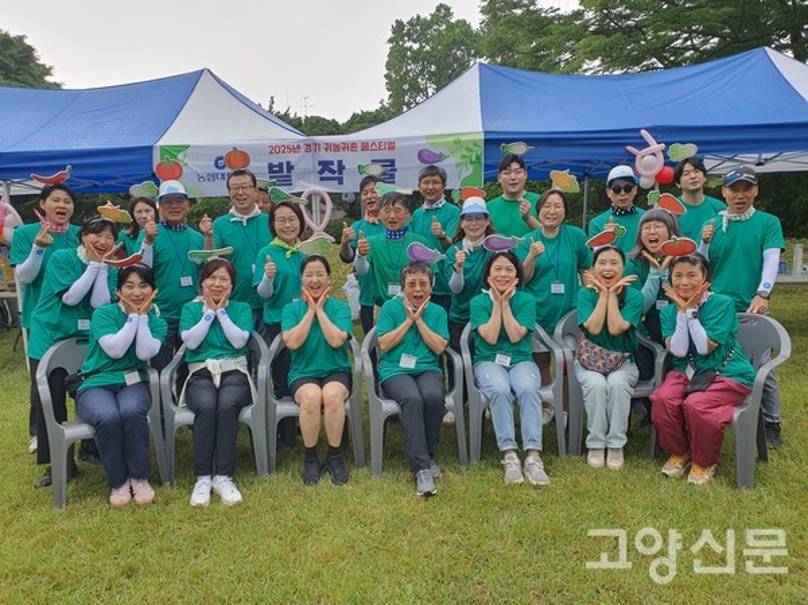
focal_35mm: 26
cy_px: 302
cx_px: 404
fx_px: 606
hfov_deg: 67.3
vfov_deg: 53.0
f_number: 2.4
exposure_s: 1/400
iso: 50
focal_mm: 4.3
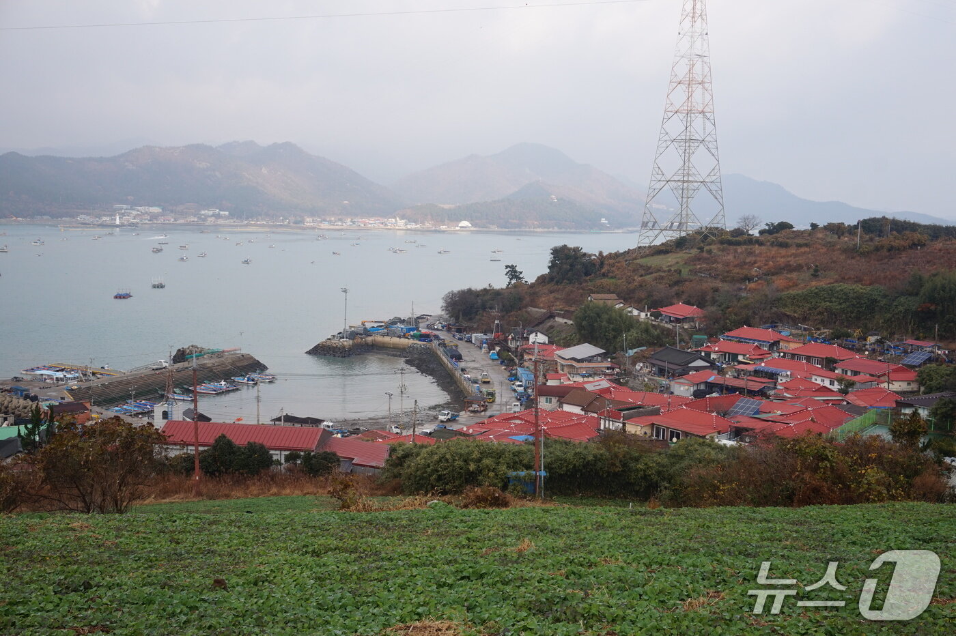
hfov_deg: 49.6
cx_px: 478
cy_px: 318
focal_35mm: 39
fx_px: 1035
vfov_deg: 34.2
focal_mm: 26
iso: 100
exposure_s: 1/80
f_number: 9
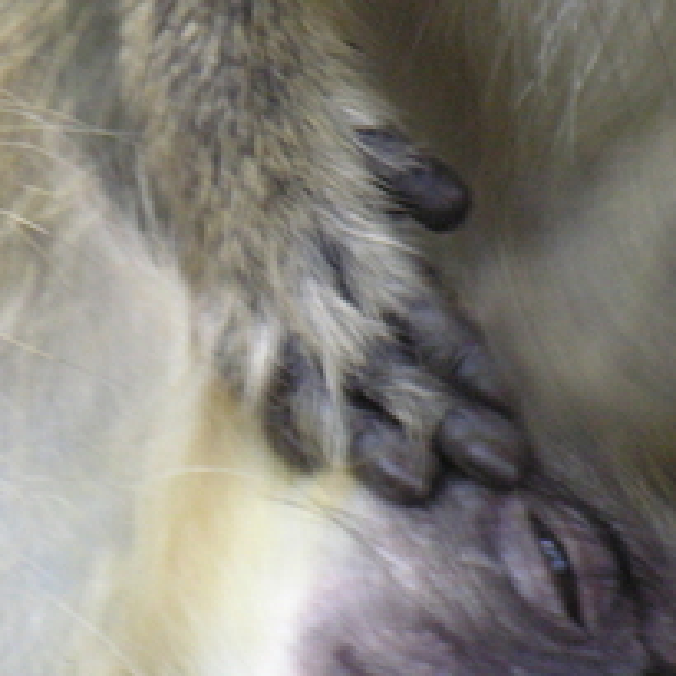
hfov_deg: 1.7
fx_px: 23309
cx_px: 92
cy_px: 457
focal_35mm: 1055
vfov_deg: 1.7
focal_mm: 89
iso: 200
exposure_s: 1/14.2
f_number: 5.2
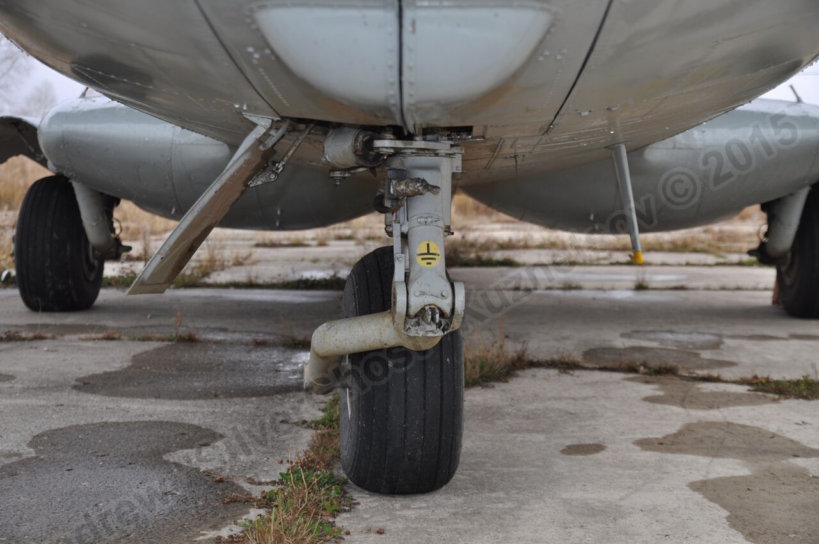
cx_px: 410
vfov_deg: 22.6
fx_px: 1363
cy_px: 272
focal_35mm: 60
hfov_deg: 33.4
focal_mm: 40
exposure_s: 1/160
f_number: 4
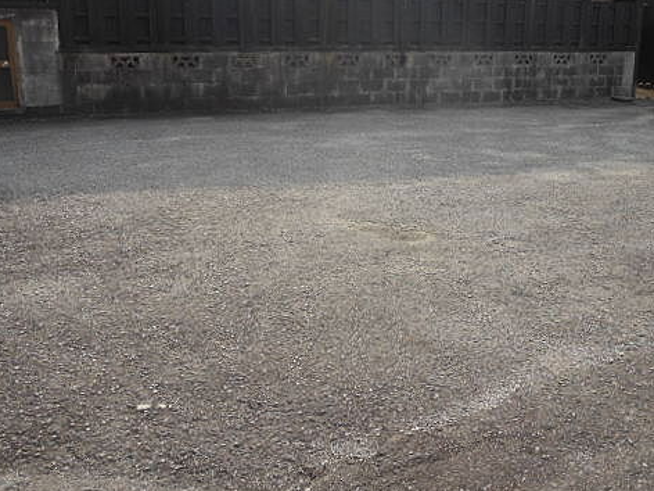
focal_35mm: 38
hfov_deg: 48.7
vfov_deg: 37.4
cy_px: 175
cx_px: 392
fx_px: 718
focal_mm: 5
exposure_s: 1/320
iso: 80
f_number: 3.7
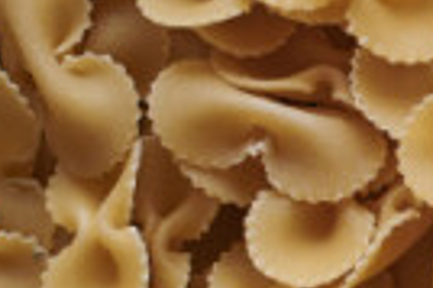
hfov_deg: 6.4
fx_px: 3592
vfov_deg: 4.6
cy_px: 388
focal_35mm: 299
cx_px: 1247
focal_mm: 50
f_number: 8
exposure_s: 1/100
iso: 160
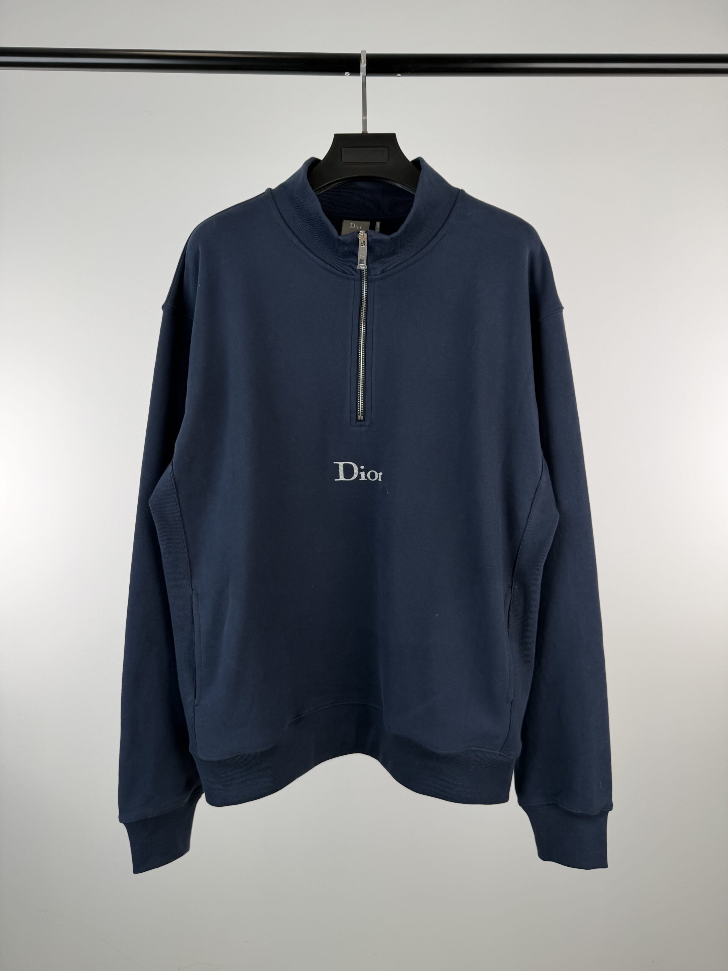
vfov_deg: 71.6
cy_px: 486
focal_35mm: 24
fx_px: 673
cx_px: 364
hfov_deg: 56.8
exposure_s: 1/501
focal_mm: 6.76
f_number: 1.78
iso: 80
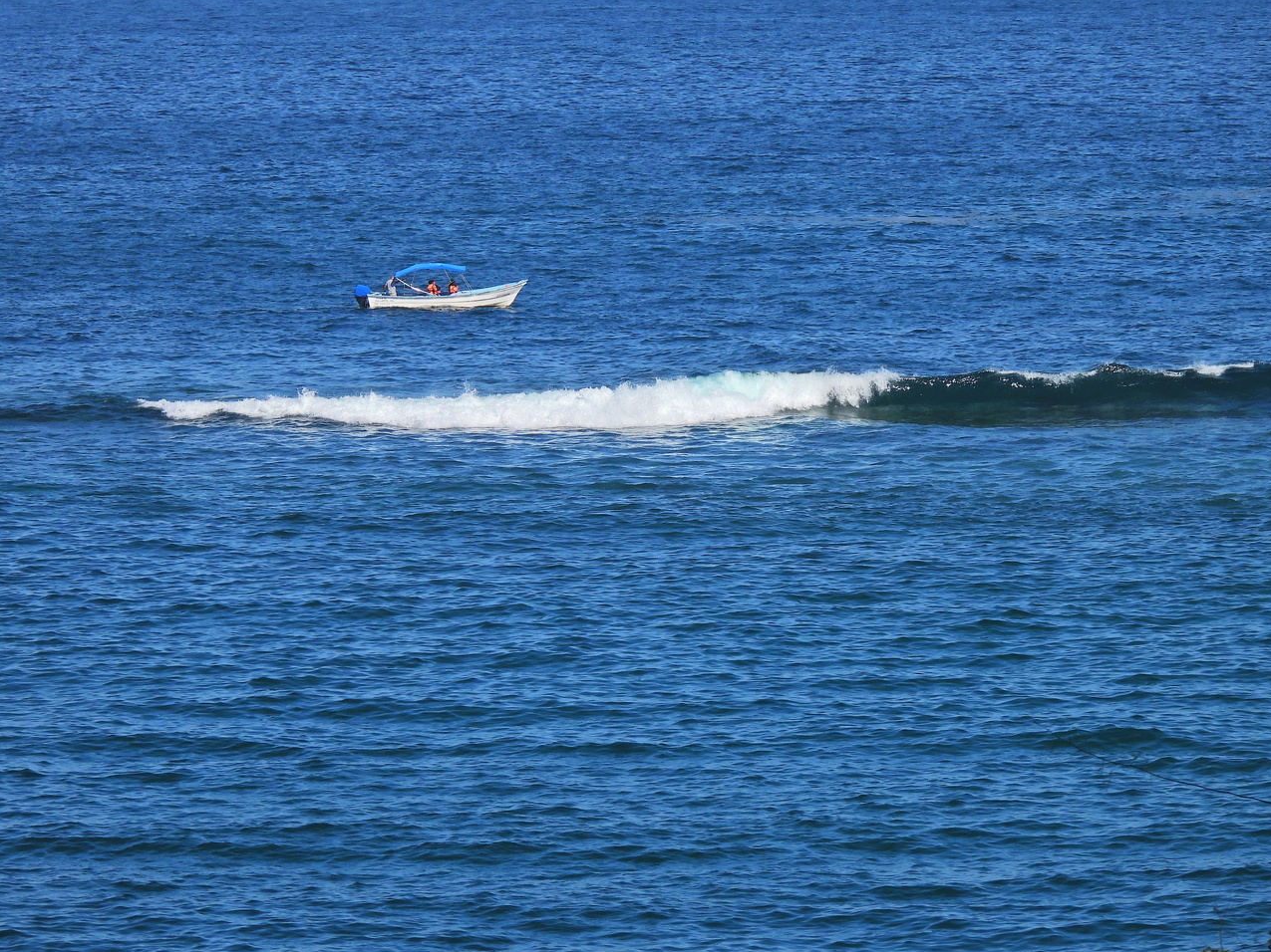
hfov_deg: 8.2
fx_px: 8848
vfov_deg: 6.2
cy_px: 476
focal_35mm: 241
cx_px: 637
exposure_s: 1/1250
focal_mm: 42.8
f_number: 4.5
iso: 100
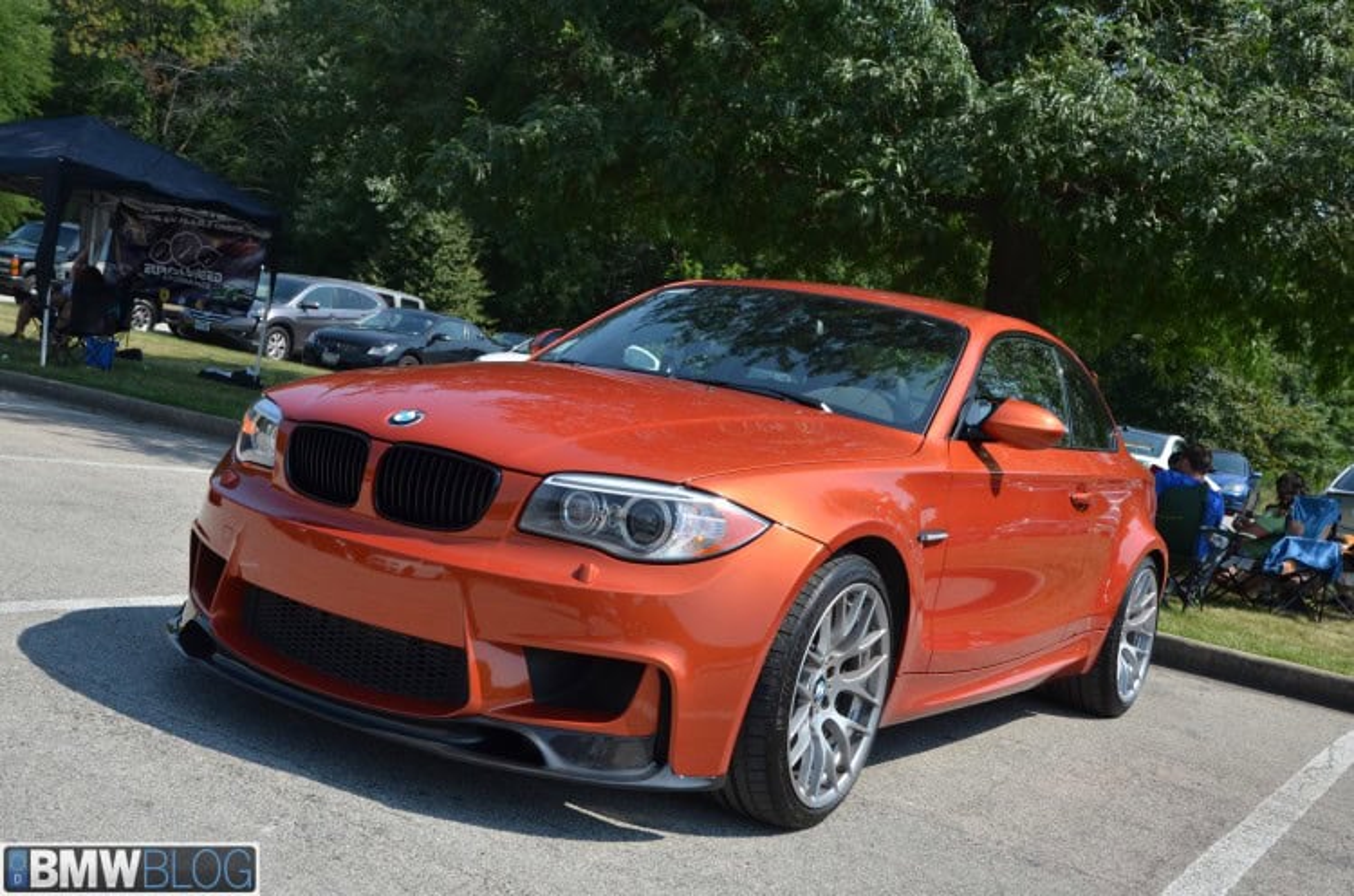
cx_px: 677
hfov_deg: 51.4
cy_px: 448
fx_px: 1407
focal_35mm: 38
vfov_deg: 35.3
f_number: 8
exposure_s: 1/250
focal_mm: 25
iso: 110
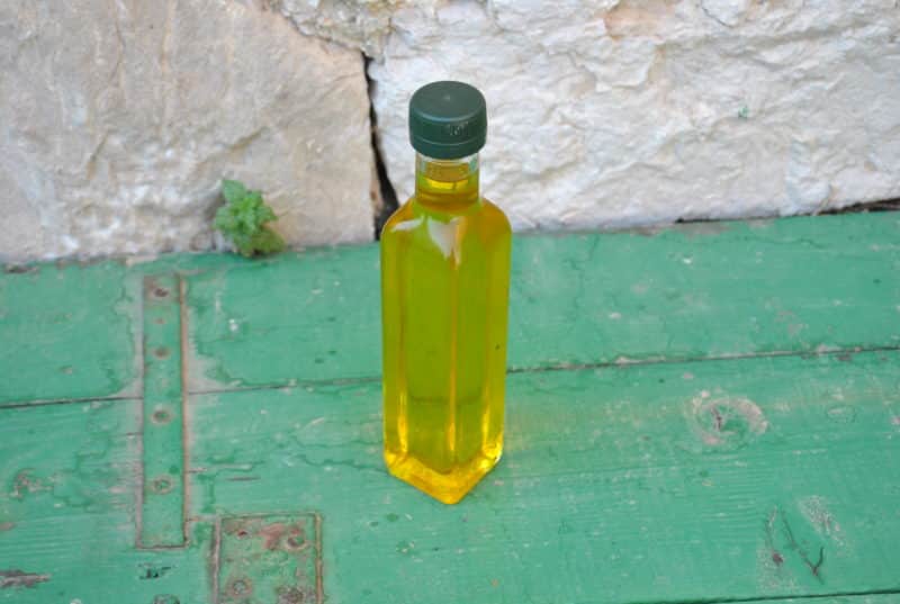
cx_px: 450
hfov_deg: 29.8
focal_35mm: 68
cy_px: 302
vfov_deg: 20.3
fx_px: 1691
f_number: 8
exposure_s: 1/250
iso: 400
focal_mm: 45
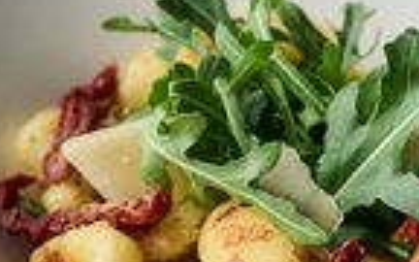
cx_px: 349
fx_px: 2718
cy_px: 192
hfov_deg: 8.8
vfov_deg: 5.5
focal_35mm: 238
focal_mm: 70
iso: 1600
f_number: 5.6
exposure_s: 1/200
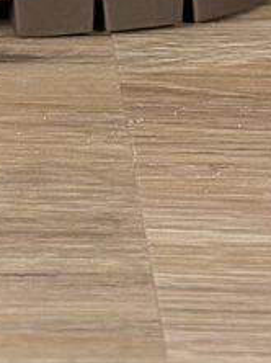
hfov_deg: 5.1
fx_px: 2991
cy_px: -440
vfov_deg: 6.6
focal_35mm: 286
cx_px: -205
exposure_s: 1/100
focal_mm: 5.96
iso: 80
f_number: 1.6
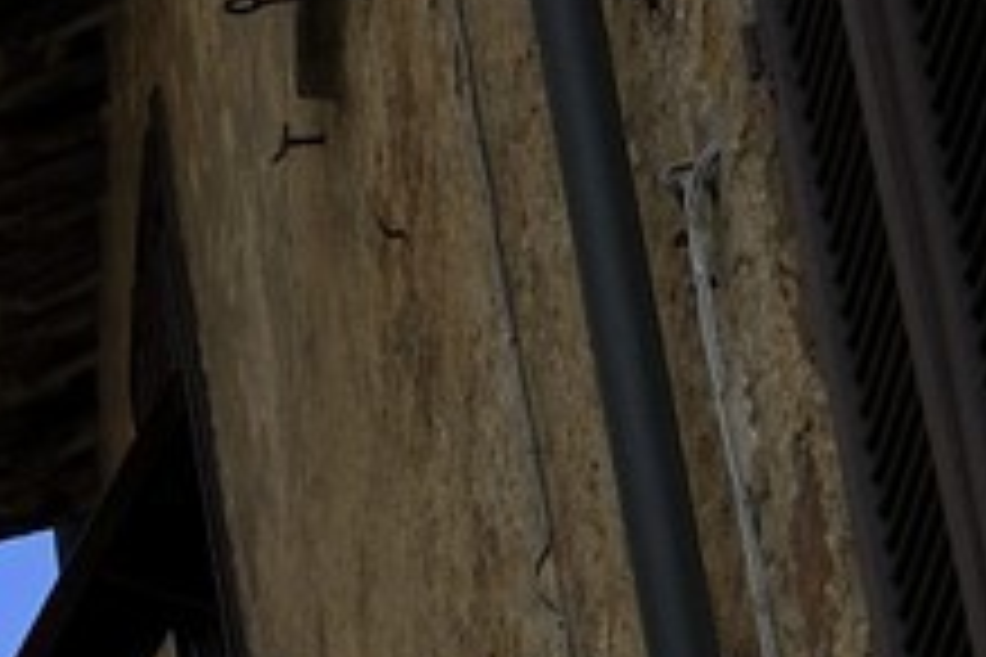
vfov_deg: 4.1
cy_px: 1318
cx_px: -2607
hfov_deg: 5.6
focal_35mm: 329
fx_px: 9010
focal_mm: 45
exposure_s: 1/200
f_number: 11
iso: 200
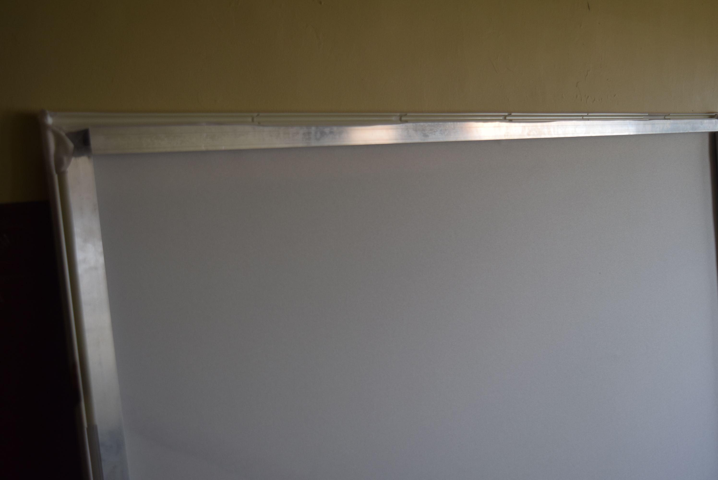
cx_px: 359
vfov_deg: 31.9
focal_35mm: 42
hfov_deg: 46.4
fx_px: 838
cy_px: 240
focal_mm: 28
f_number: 4.2
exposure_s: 1/60
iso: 400
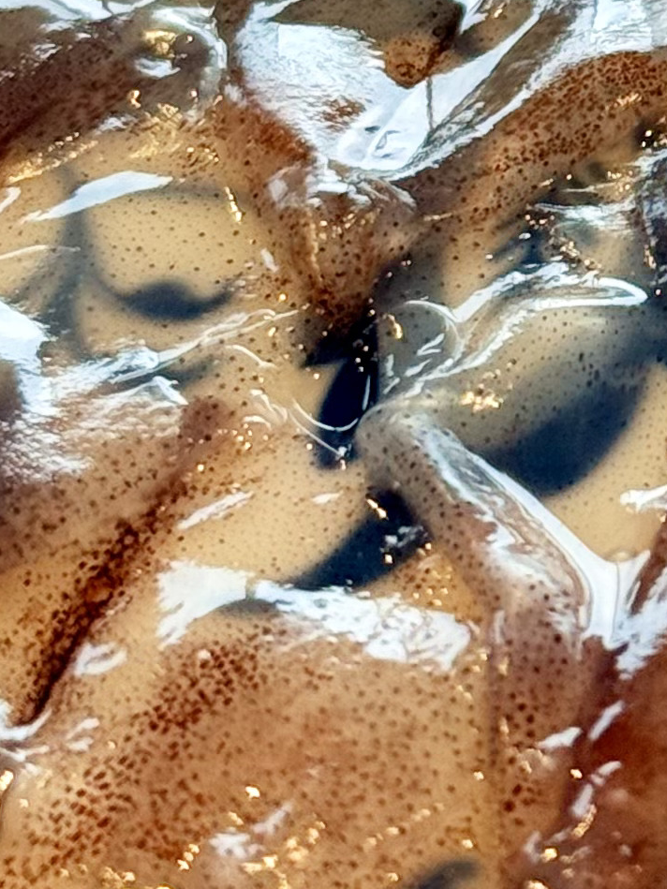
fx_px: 5240
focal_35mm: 204
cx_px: 1017
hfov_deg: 7.2
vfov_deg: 9.5
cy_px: -235
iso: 125
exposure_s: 1/96
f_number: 1.78
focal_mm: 6.76
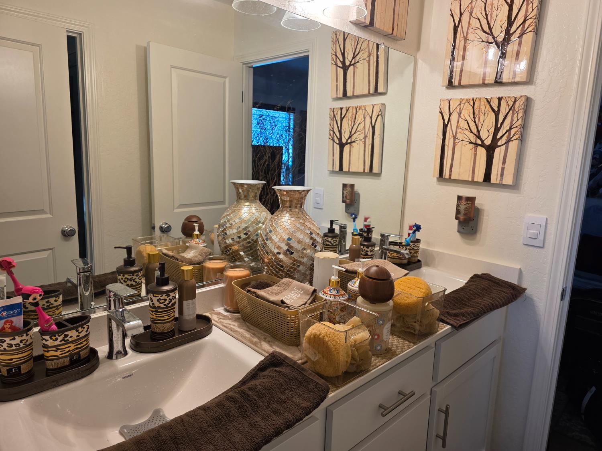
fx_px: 400
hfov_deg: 73.9
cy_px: 226
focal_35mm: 23
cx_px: 301
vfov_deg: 58.9
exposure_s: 1/120
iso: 200
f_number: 1.7
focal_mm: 6.3
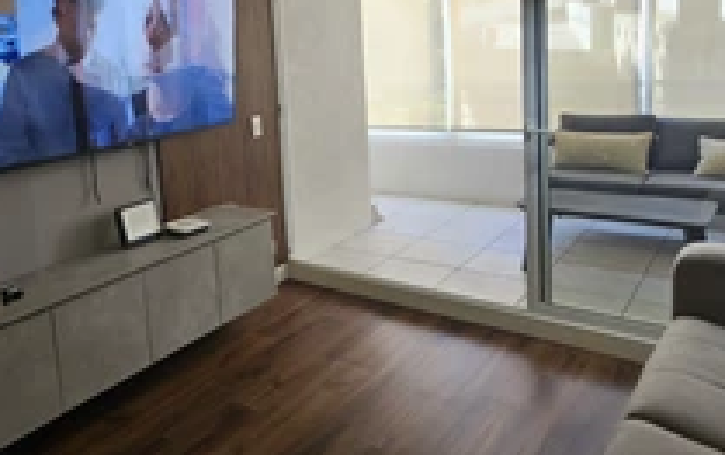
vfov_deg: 42.1
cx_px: 229
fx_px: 573
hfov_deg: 62.6
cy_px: 122
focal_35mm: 29
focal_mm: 2.2
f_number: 2.2
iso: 160
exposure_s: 1/60
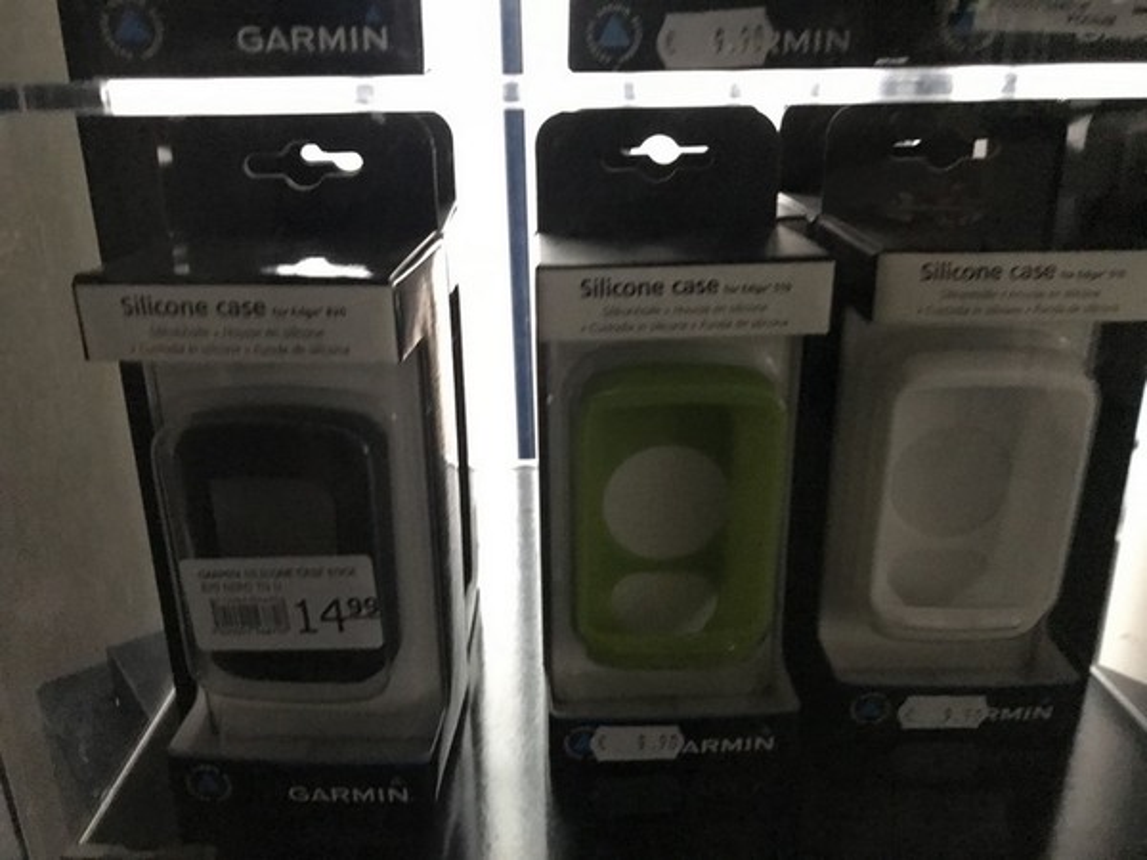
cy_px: 430
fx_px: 928
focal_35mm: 28
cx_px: 574
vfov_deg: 49.7
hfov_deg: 63.4
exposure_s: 1/5
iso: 80
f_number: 1.8
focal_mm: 3.99
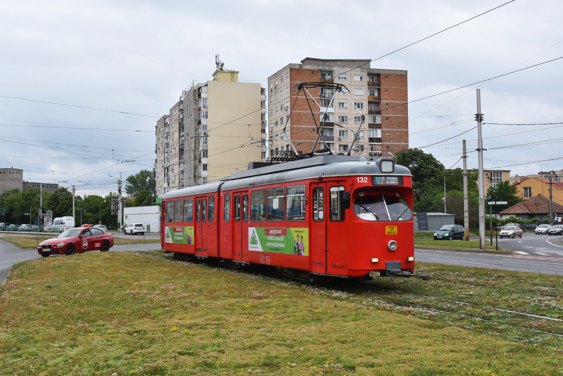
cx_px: 282
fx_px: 704
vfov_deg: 29.9
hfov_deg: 43.6
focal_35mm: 45
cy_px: 188
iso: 200
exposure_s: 1/400
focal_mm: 30
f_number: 9
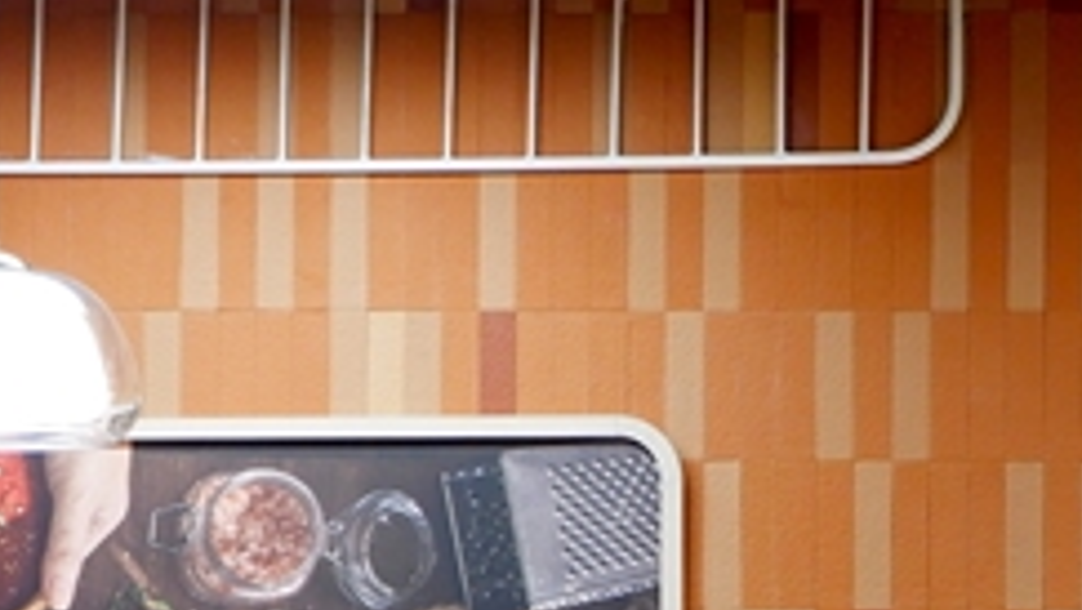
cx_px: 986
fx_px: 3760
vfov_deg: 9.0
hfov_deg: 16.2
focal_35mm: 131
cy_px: 946
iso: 1000
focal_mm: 28.2
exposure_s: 1/60
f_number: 4.5
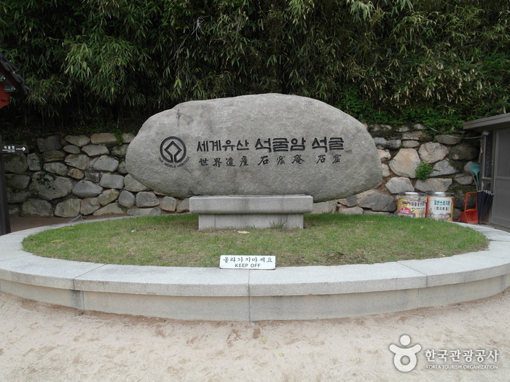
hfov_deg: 71.6
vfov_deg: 56.8
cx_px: 255
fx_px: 354
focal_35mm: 24
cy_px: 191
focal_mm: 5.2
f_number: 3.4
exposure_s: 1/500
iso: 80
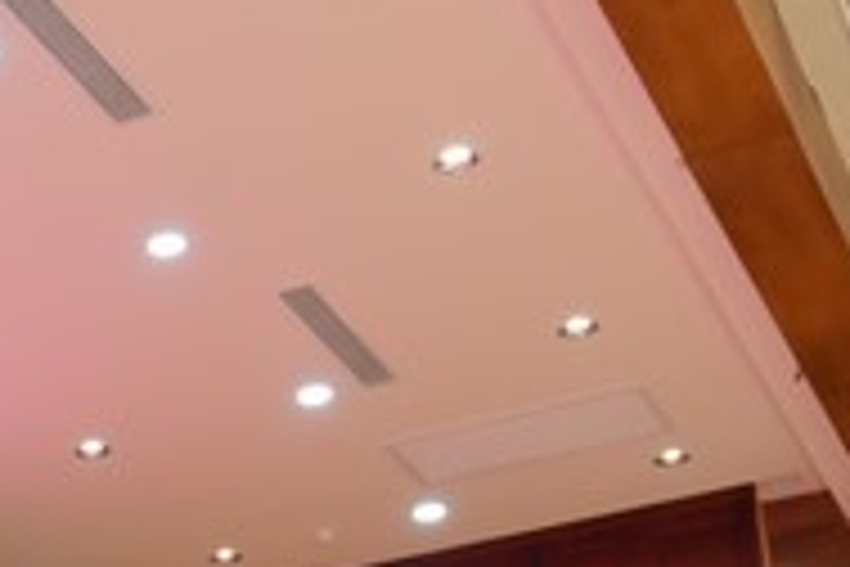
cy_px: 808
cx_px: -454
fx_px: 2597
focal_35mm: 110
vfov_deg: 12.0
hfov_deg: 16.7
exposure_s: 1/100
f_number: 3.5
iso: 1250
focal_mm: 32
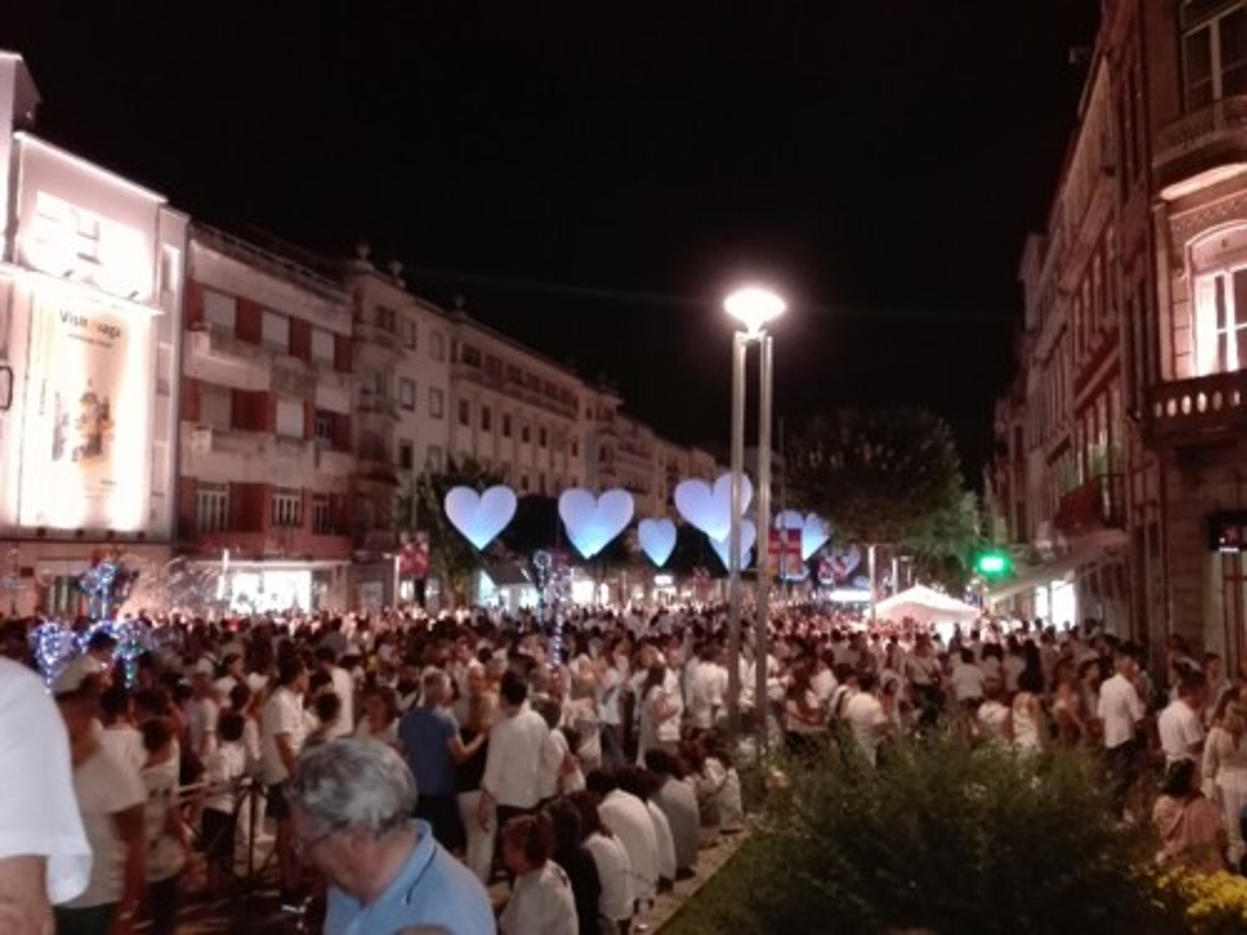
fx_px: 973
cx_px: 624
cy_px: 468
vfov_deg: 51.4
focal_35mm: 27
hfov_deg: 65.3
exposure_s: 1/14
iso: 1680
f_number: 2
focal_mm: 3.79
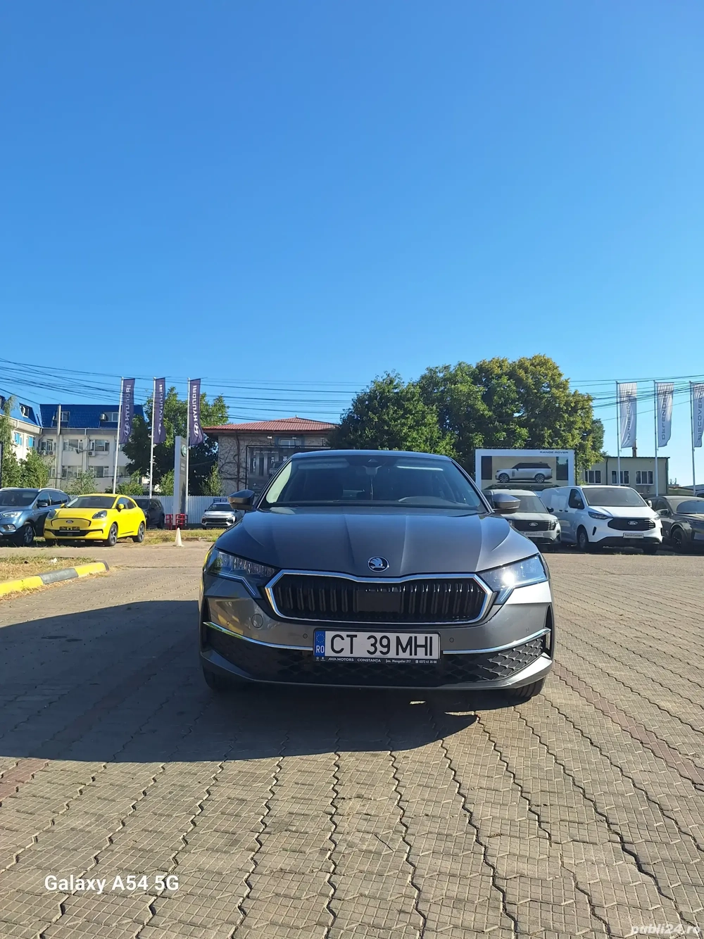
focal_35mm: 23
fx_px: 624
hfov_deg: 58.9
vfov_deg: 73.9
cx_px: 352
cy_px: 470
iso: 40
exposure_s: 1/2092
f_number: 1.8
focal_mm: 5.54
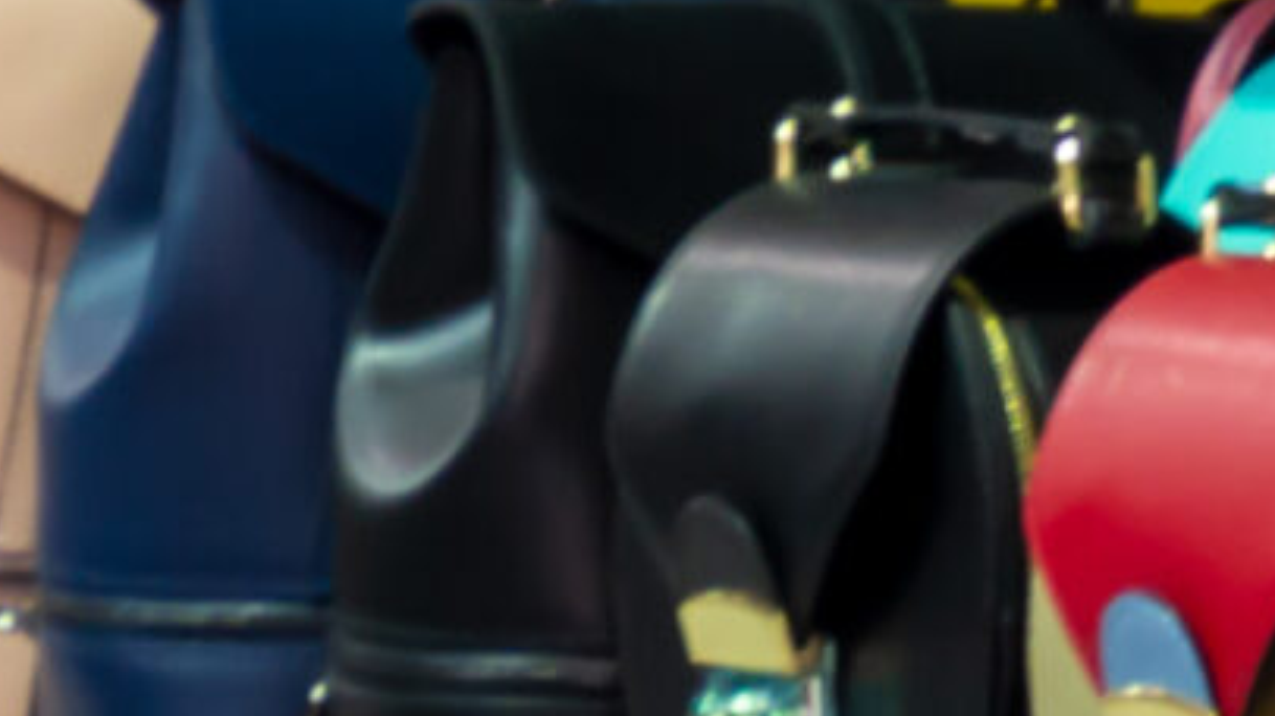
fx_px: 20784
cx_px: 1938
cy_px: -1396
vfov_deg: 2.0
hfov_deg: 3.5
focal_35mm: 615
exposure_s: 1/15
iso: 400
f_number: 6.3
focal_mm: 62
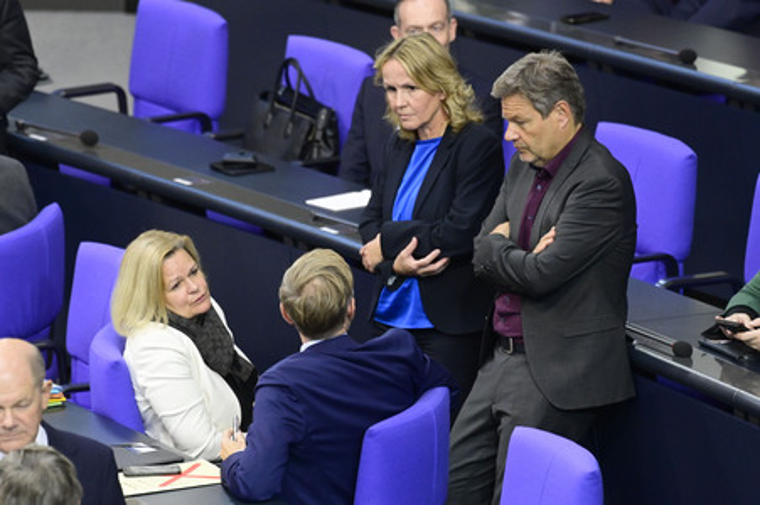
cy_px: 252
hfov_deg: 5.9
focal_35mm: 350
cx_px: 380
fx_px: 7383
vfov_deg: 3.9
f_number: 5.6
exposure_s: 1/500
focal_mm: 350
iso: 10000
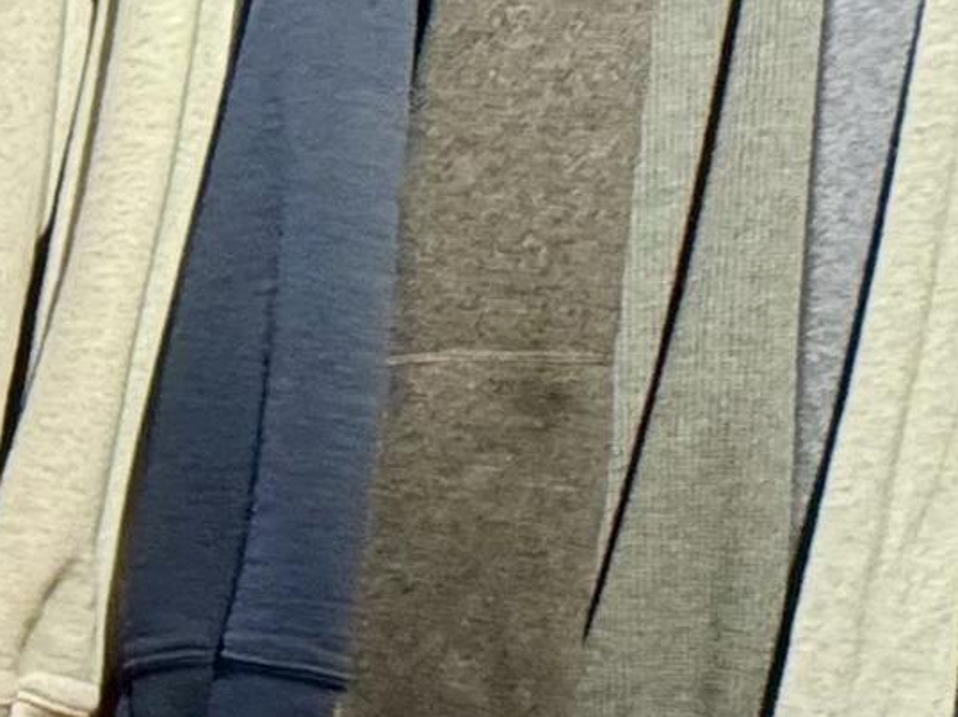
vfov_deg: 18.0
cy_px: 708
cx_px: -978
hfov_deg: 17.3
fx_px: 2213
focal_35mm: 80
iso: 320
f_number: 2.2
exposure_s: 1/60
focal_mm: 2.22
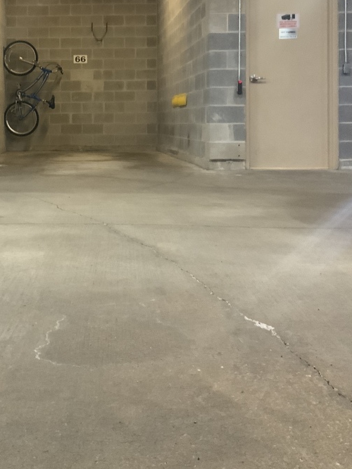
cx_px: 81
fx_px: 637
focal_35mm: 47
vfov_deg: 39.5
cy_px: 124
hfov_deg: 30.3
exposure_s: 1/40
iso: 250
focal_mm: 3
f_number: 1.8
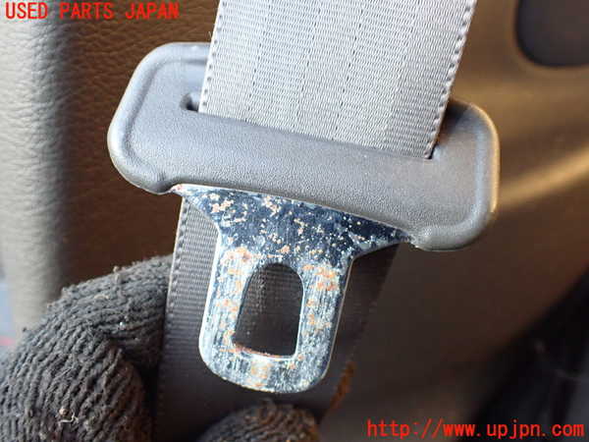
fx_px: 510
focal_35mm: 30
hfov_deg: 60.0
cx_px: 294
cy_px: 221
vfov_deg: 46.8
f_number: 2.3
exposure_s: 1/125
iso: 800
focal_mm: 5.4
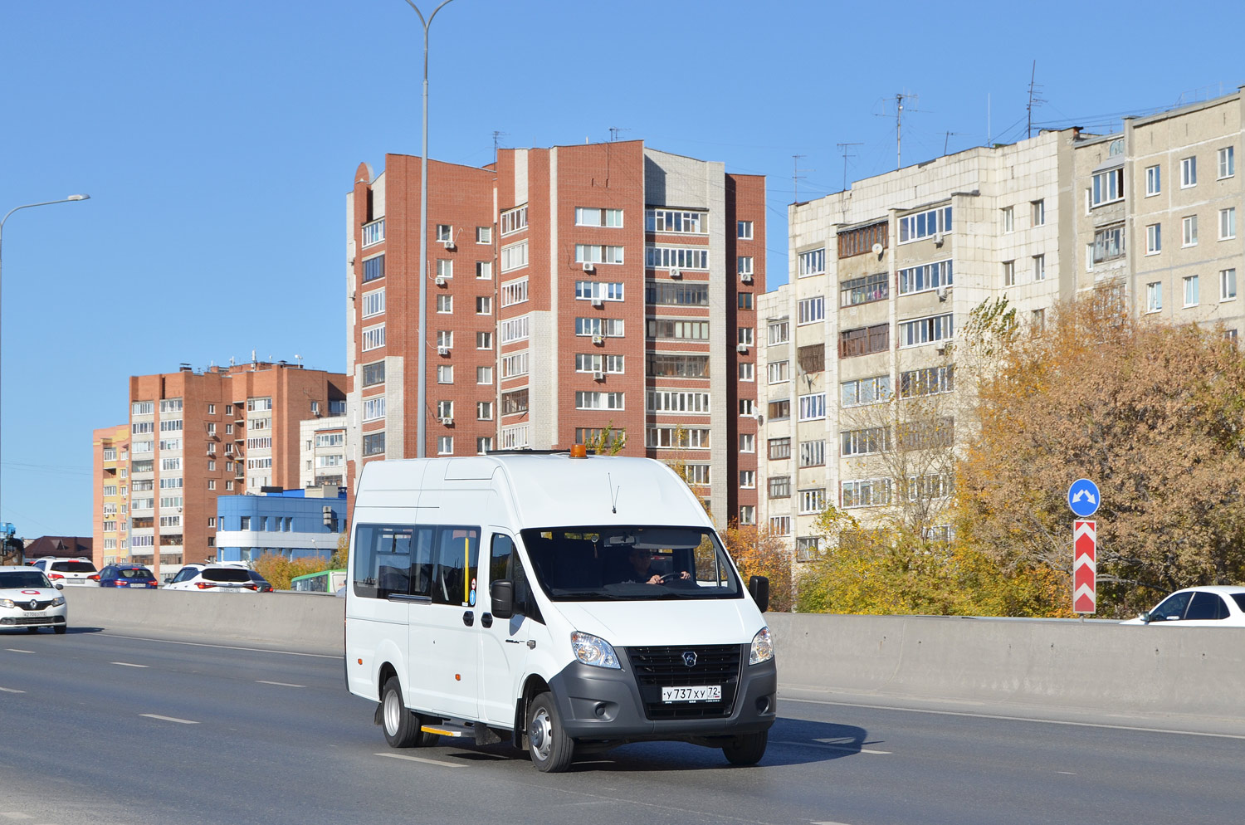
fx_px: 2485
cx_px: 622
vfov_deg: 18.8
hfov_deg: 28.1
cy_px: 412
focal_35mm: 72
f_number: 7.1
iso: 160
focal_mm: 48
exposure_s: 1/800
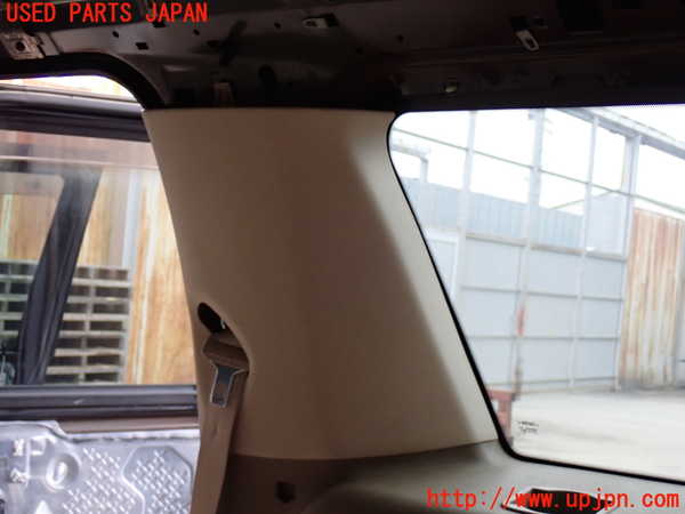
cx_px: 342
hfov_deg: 33.2
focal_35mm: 58
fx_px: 1148
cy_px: 257
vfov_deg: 25.2
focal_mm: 10.35
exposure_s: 1/30
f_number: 3.5
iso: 800
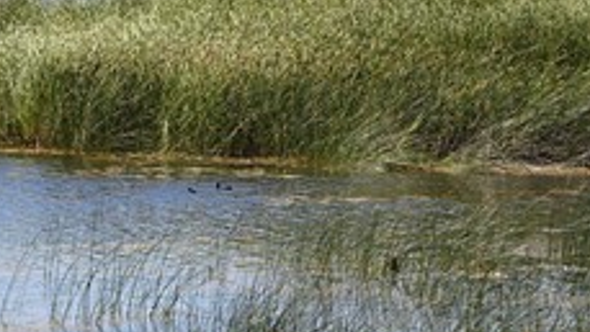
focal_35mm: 384
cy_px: 69
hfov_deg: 5.6
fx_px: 6010
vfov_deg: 3.2
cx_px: 88
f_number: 10
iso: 200
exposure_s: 1/250
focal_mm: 200
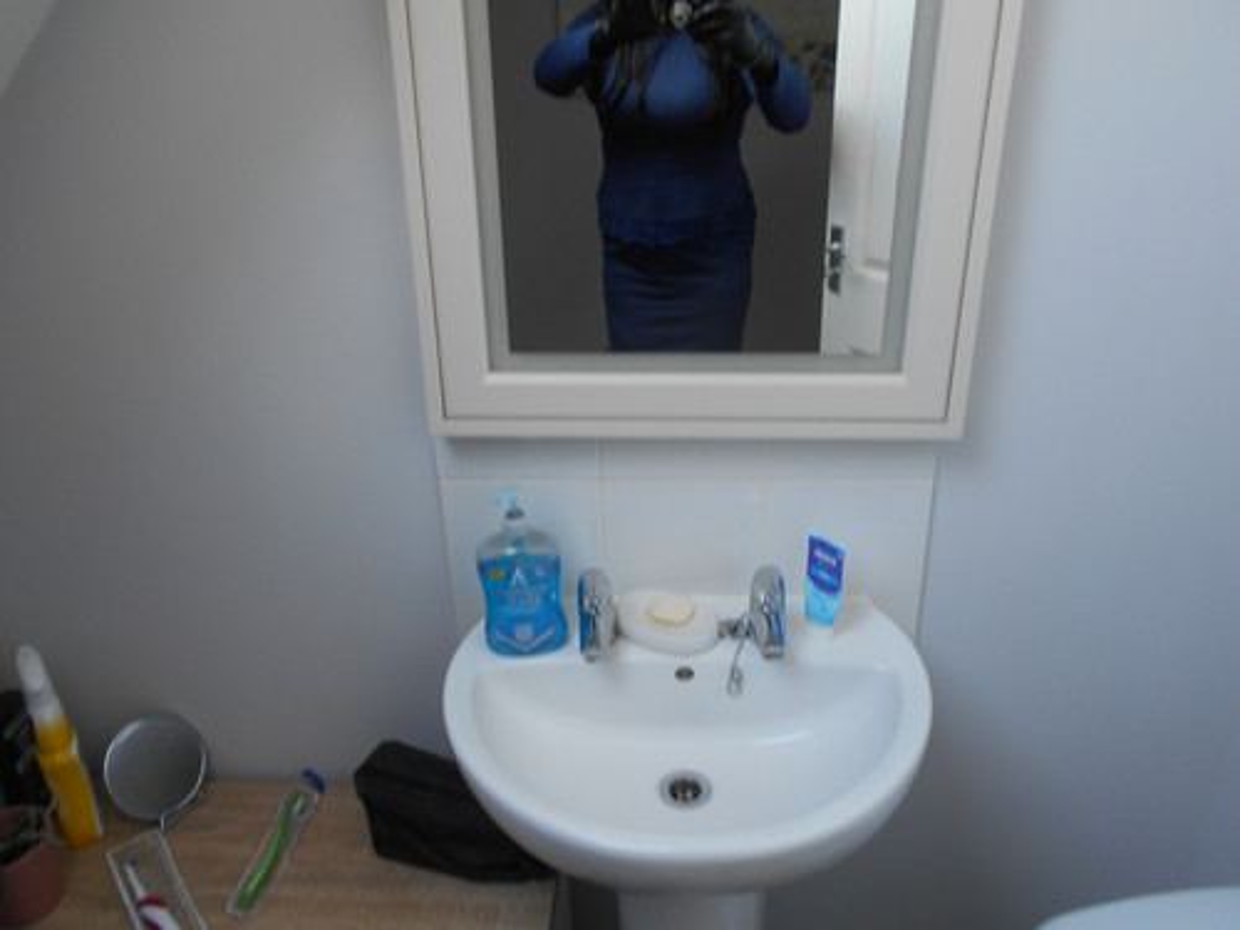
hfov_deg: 67.3
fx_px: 931
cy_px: 465
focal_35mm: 26
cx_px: 620
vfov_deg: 53.1
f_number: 3.2
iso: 140
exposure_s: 1/30
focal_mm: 4.6
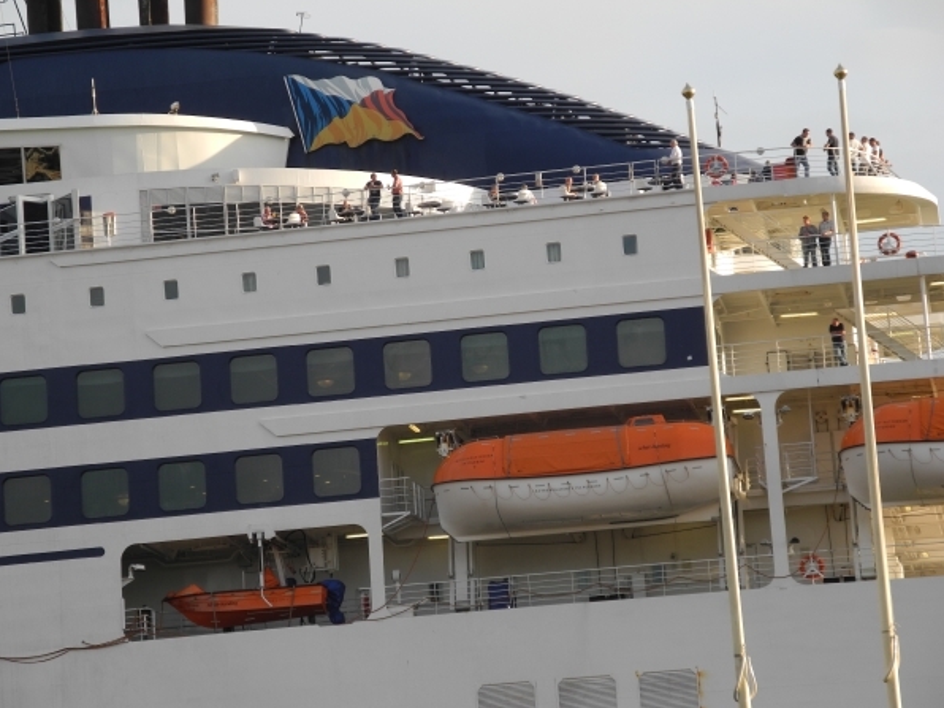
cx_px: 472
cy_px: 355
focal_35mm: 136
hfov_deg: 14.5
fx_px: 3709
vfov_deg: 10.9
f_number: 5
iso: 100
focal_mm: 28.9
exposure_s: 1/200
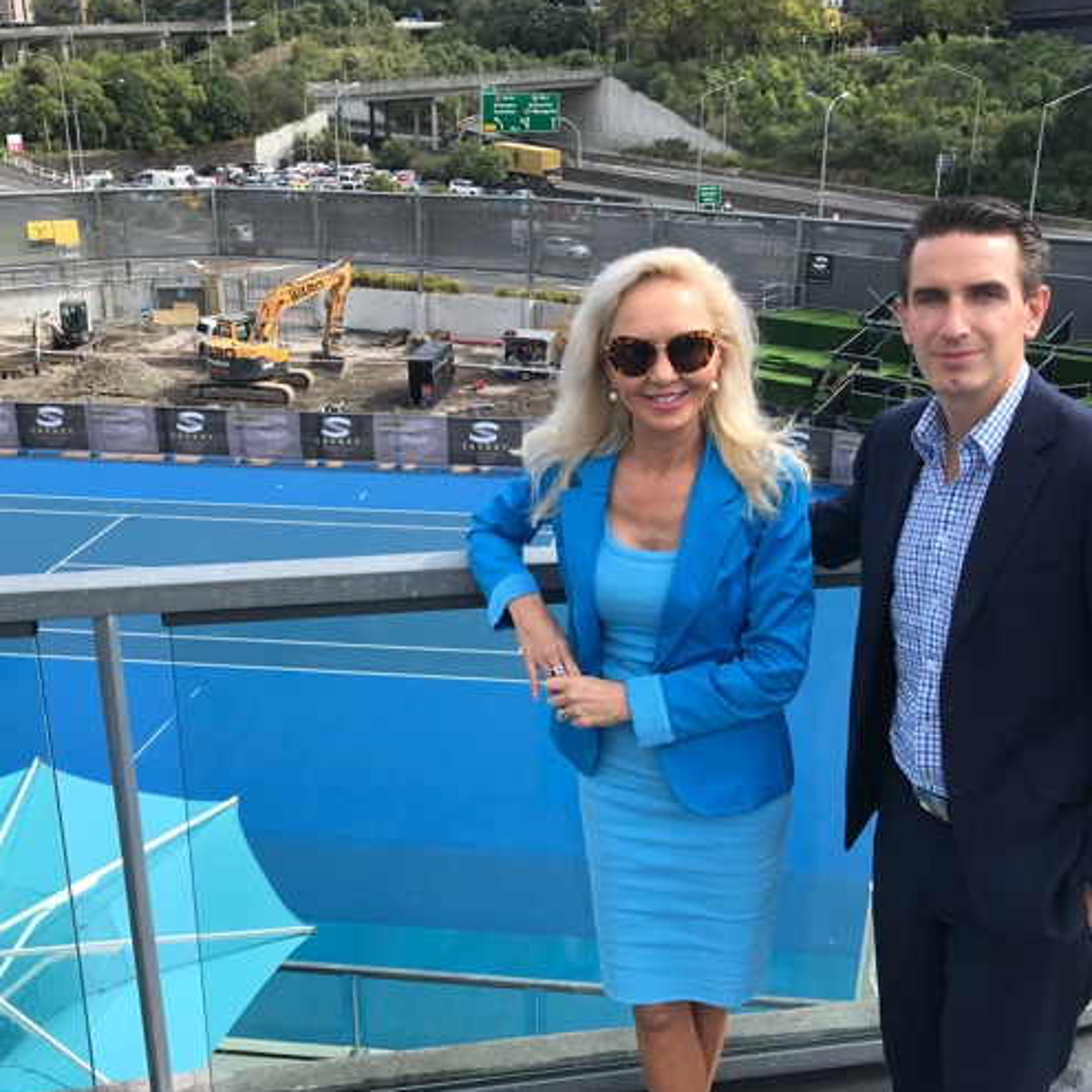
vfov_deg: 48.4
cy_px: 536
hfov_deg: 48.4
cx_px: 538
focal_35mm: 34
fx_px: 1213
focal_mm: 3.99
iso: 20
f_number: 1.8
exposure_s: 1/1140
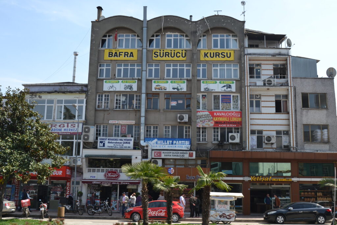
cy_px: 112
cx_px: 168
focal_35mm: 39
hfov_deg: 49.5
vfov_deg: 34.2
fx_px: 365
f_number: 8
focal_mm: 26
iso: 100
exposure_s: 1/125
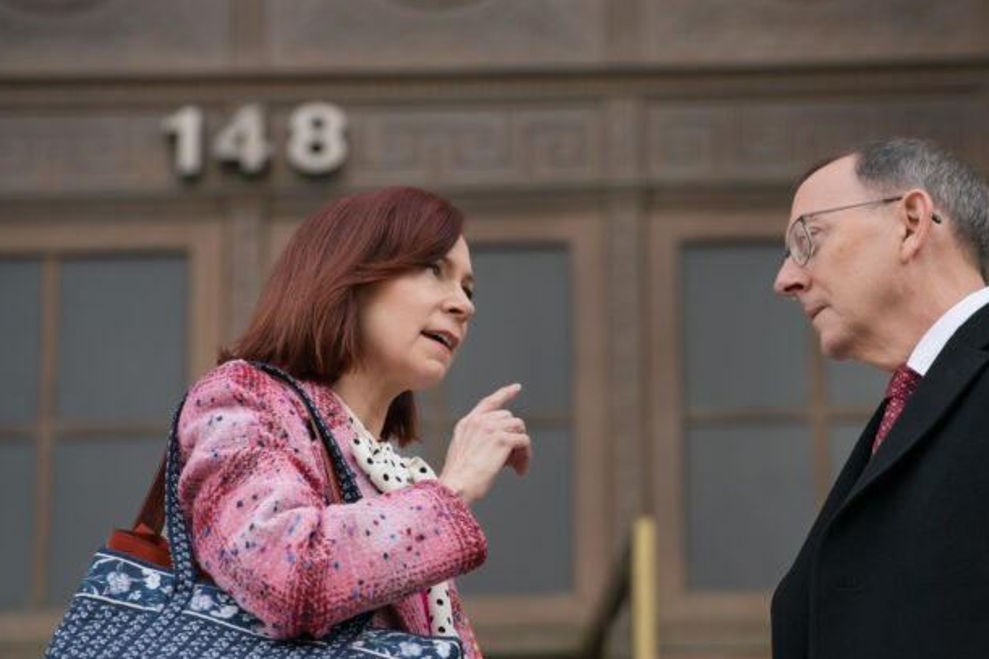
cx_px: 607
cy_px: 381
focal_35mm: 171
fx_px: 4696
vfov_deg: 8.0
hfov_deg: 12.0
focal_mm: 136
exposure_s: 1/1000
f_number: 4.5
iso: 500
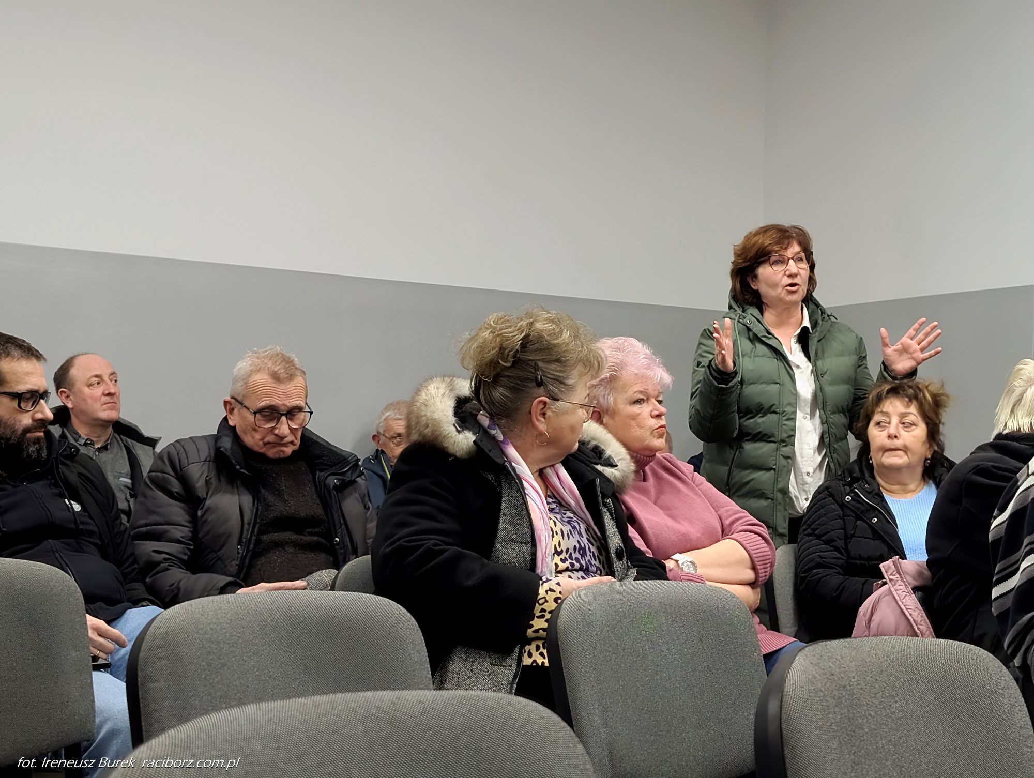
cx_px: 517
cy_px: 389
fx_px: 1465
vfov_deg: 29.7
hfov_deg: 38.9
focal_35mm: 49
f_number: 1.68
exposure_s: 1/129
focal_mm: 6.9
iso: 355
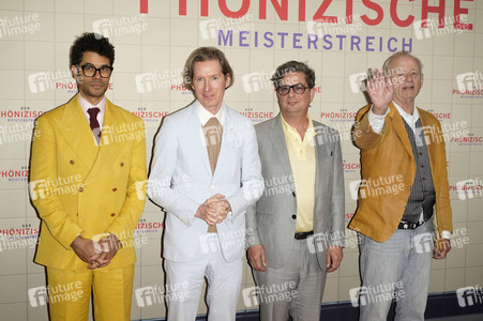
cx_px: 242
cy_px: 160
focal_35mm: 47
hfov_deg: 41.9
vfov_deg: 28.6
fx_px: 630
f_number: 5.6
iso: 320
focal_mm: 47
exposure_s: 1/160
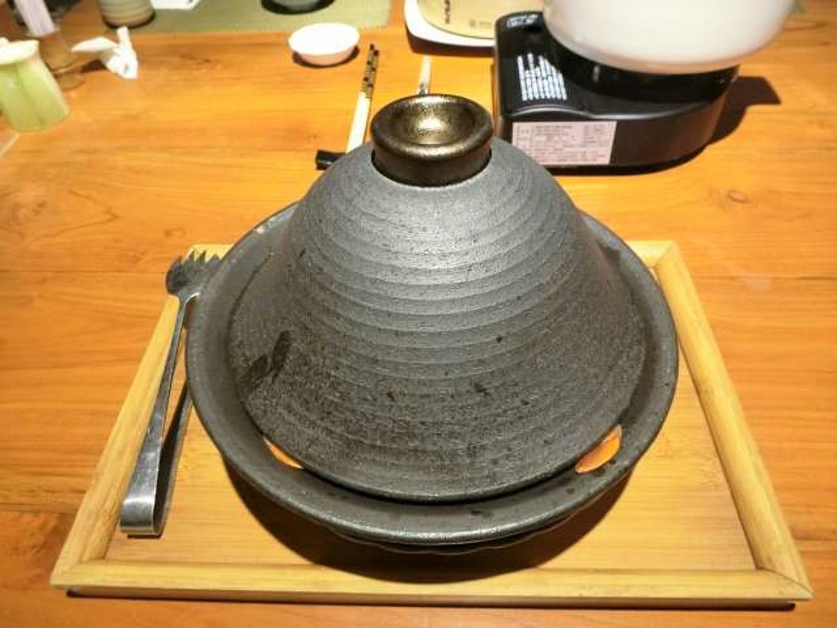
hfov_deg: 69.4
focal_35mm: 25
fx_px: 604
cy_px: 314
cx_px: 418
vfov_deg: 54.9
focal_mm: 5.4
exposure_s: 1/30
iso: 640
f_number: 2.8
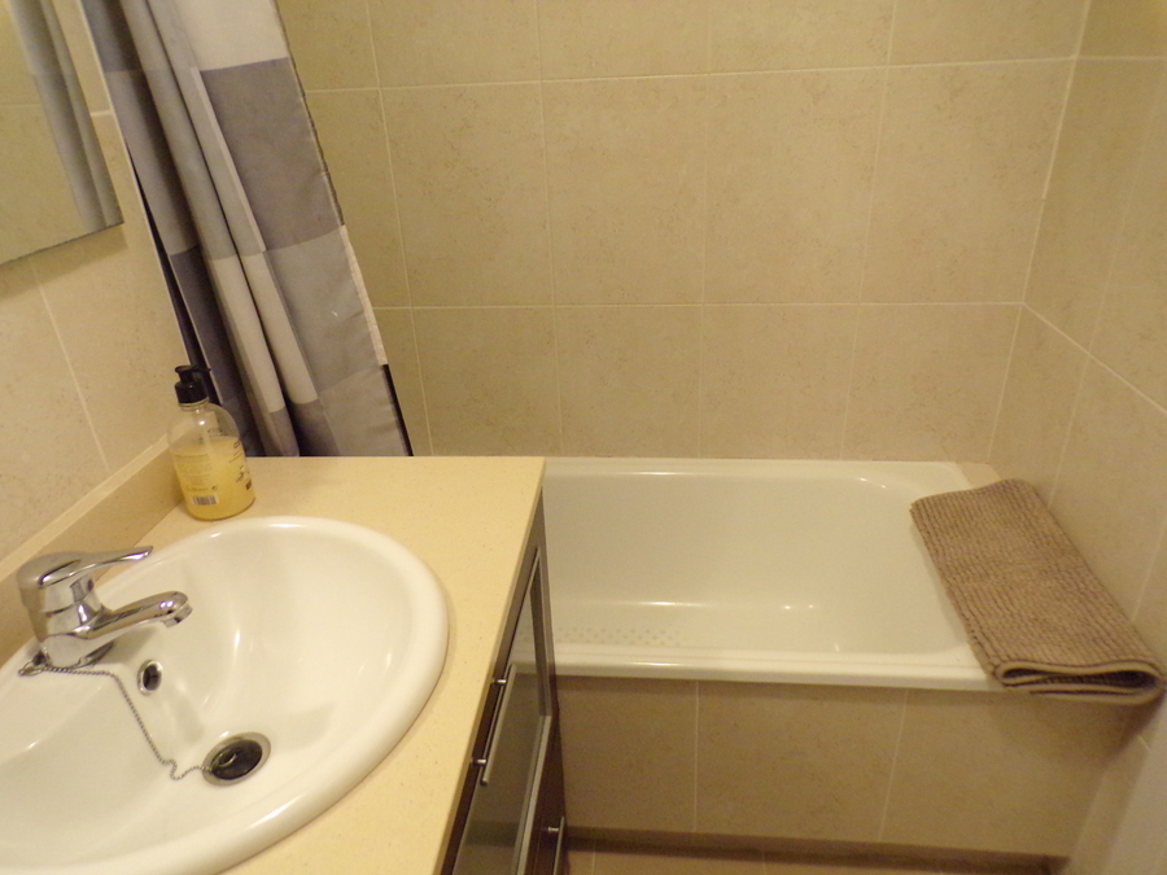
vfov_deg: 56.8
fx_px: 809
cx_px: 584
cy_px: 438
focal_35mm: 24
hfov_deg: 71.6
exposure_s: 1/17
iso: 523
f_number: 3
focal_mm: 4.3
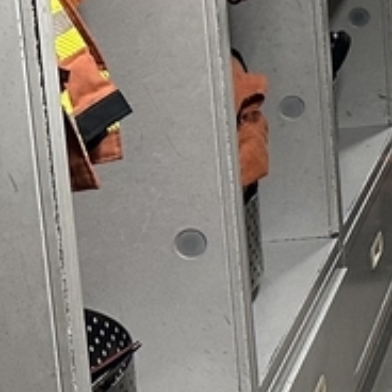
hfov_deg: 11.0
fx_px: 1768
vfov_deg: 12.2
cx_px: 891
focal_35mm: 138
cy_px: -156
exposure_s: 1/78
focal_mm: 6.86
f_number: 1.78
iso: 250
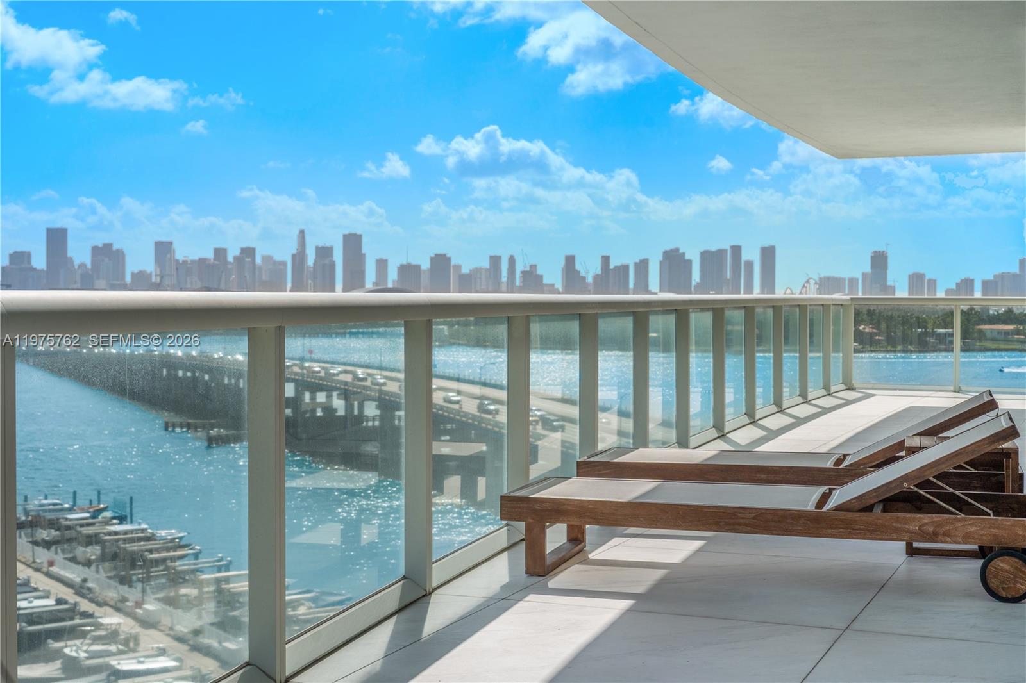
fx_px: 1368
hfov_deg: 41.1
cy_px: 342
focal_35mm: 48
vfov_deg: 28.1
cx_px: 513
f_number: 8
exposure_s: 1/800
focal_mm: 48
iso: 100
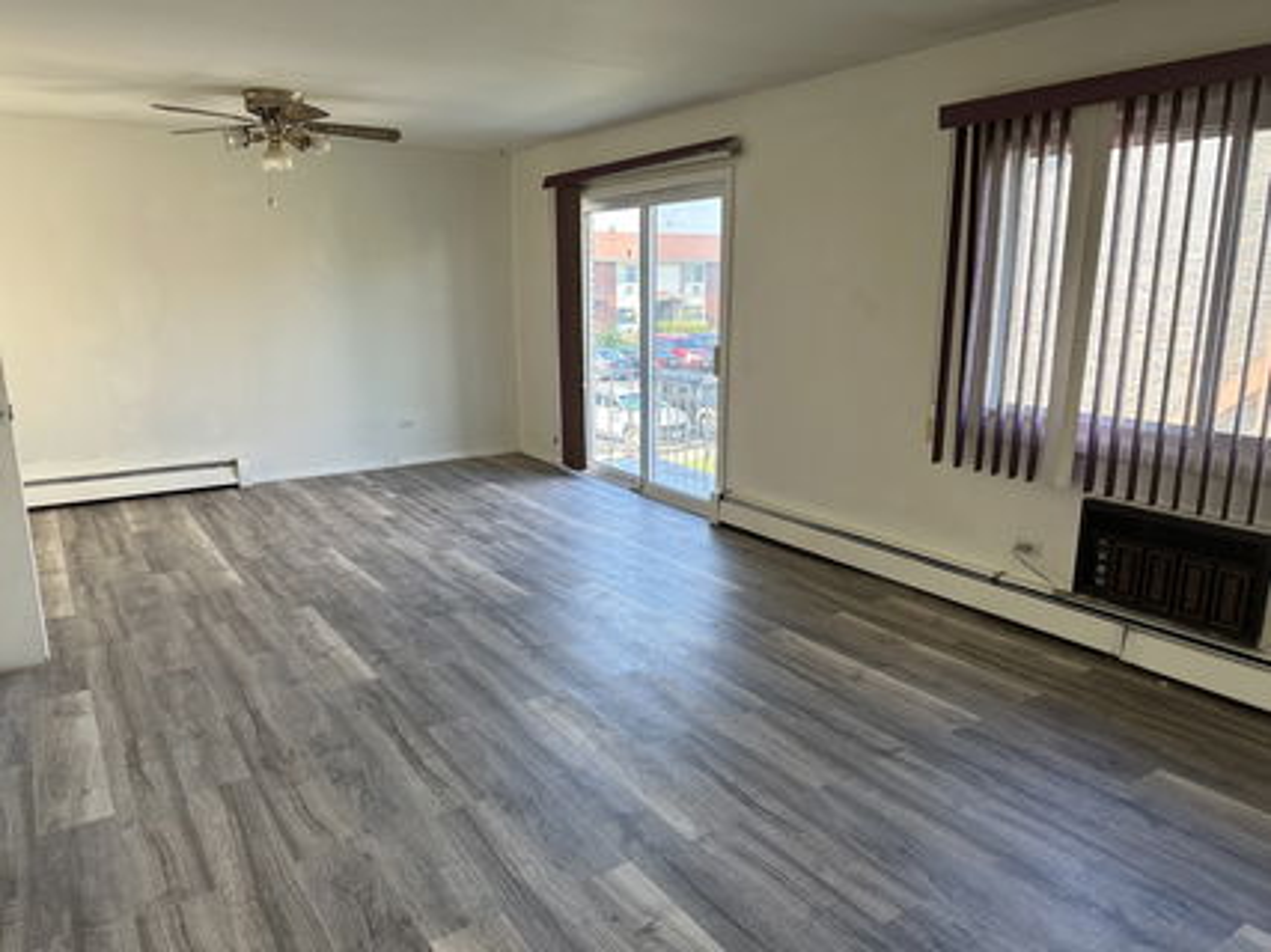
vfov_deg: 56.8
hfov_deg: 71.6
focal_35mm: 24
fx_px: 881
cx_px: 636
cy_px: 476
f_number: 1.78
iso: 100
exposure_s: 1/138
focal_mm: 6.86
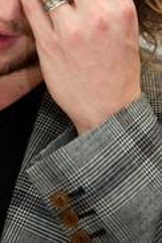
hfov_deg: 2.7
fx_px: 3388
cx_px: 0
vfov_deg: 4.1
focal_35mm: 502
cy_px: 49
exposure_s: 1/60
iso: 640
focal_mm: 230
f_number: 5.6
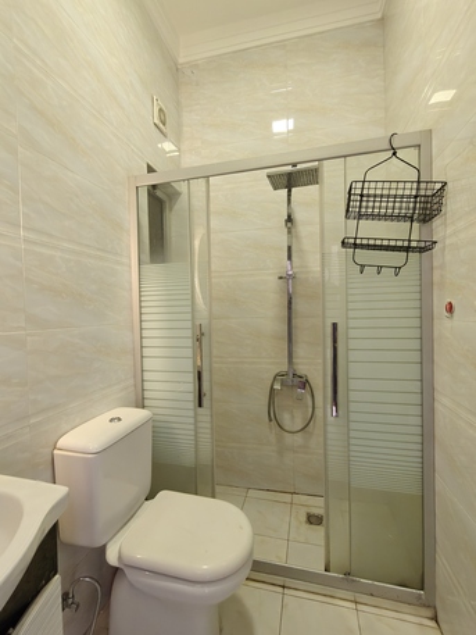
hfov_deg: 81.8
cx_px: 238
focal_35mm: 15
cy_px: 318
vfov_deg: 98.2
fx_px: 275
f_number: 2
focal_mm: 2.3
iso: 2000
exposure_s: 1/100
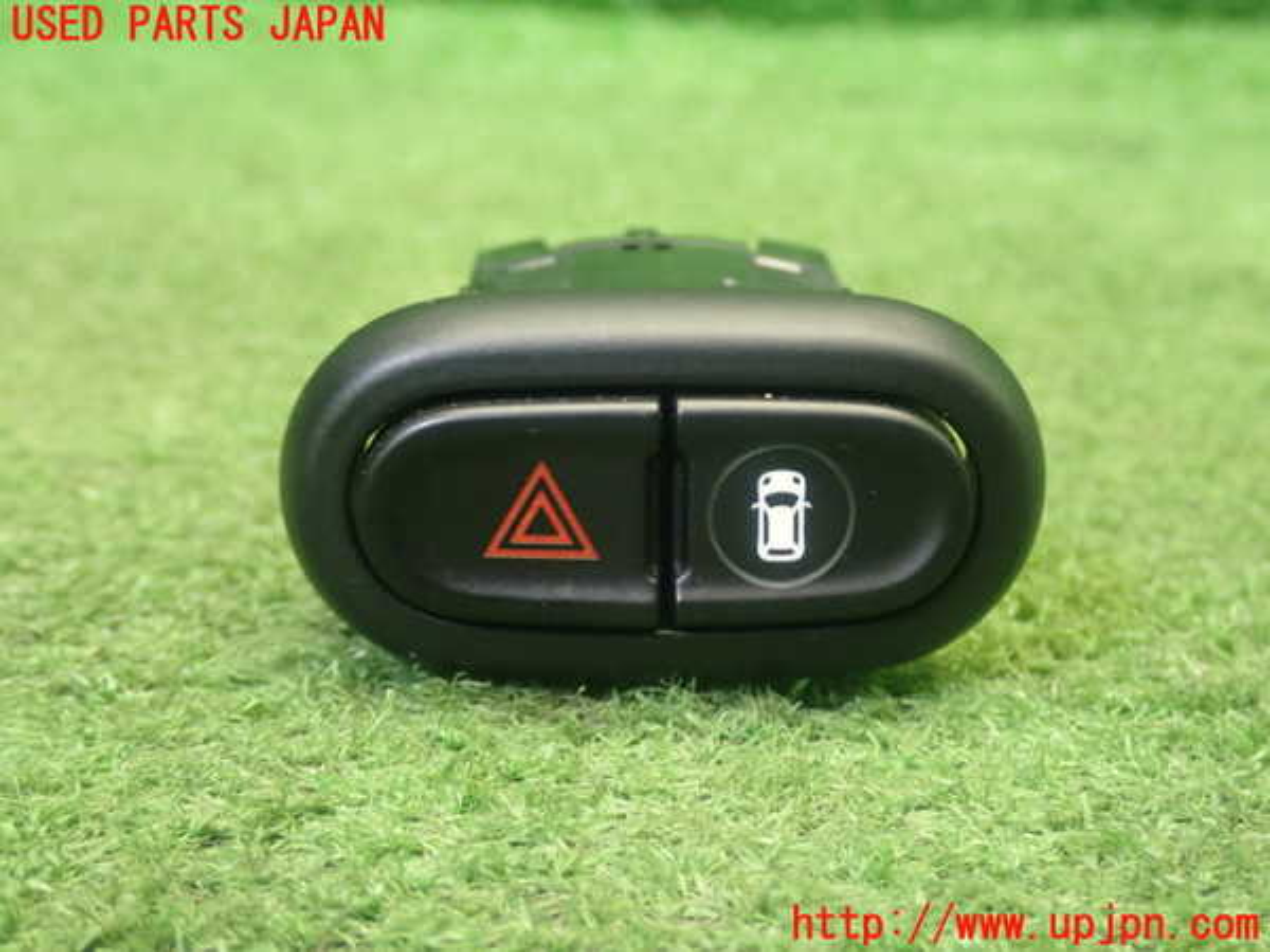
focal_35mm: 58
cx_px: 635
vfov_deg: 25.2
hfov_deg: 33.2
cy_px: 476
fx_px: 2128
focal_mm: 10.35
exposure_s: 1/30
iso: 800
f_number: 3.5
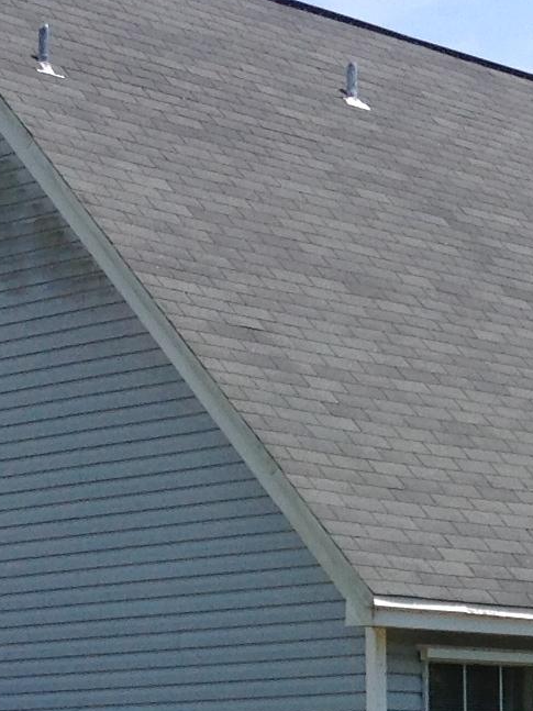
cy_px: 769
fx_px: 2875
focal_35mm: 140
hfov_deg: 10.3
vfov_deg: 13.8
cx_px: 791
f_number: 2.4
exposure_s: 1/2160
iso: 50
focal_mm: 4.28
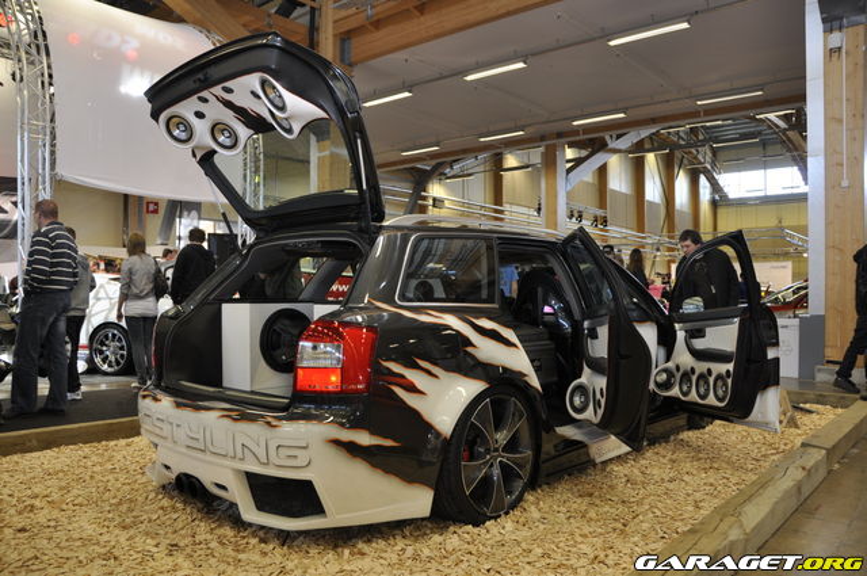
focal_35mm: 27
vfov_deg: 47.8
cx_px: 434
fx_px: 649
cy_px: 288
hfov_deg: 67.4
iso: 400
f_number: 5
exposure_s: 1/60
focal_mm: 18
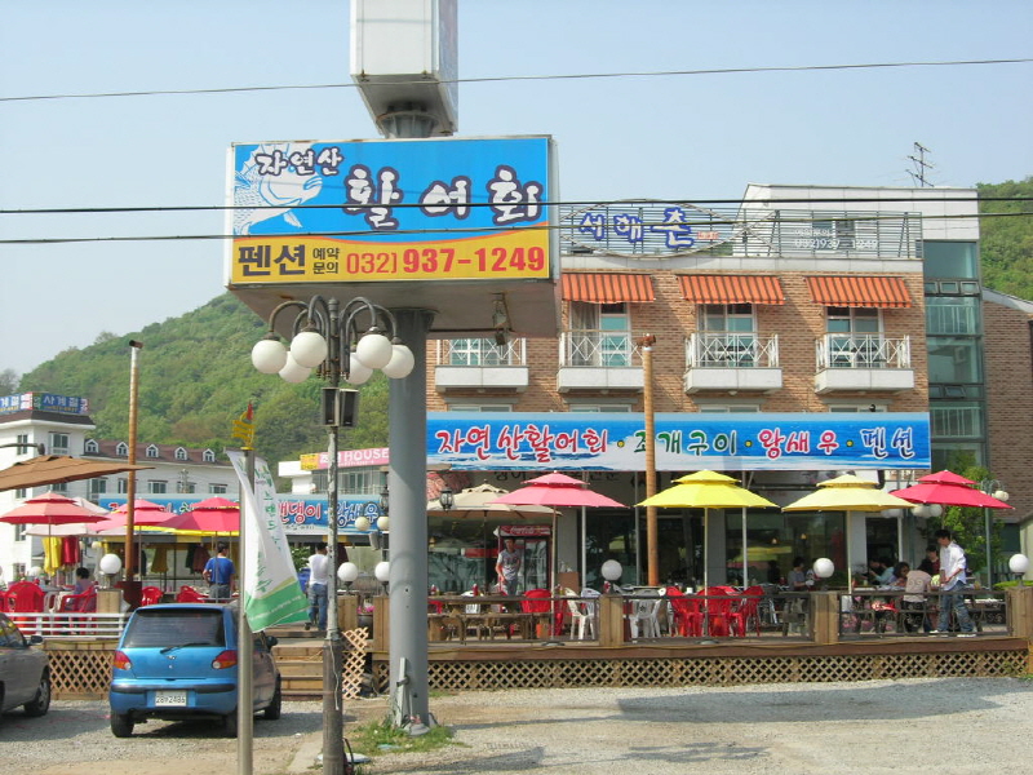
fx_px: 1522
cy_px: 388
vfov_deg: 28.6
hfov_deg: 37.5
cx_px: 516
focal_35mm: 51
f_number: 5.4
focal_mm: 10.6
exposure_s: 1/317
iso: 64
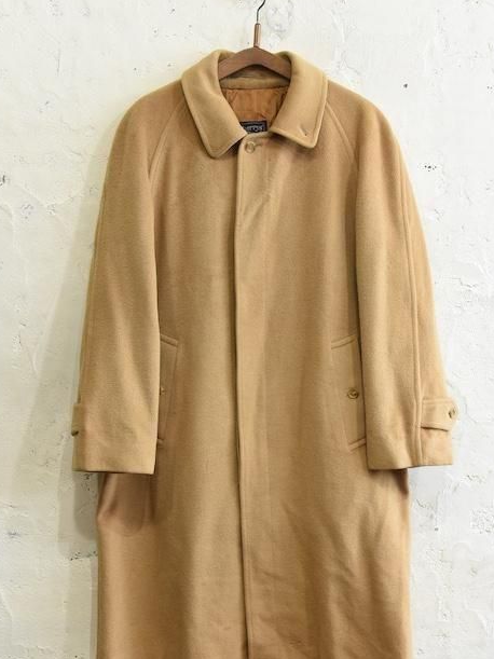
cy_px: 344
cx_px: 257
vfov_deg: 42.1
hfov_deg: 32.2
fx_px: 857
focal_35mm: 45
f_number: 5.6
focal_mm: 38
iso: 2000
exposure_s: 1/80
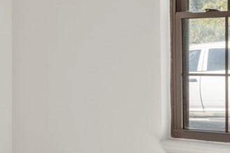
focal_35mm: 99
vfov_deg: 13.8
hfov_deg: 18.5
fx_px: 632
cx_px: -105
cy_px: 79
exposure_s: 1/5
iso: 200
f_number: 9
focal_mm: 16
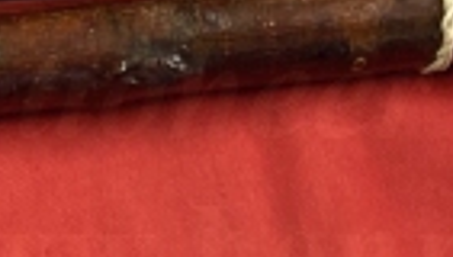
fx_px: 2094
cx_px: -398
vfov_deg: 7.0
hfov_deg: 11.4
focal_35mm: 174
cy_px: -11
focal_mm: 3.99
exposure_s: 1/50
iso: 200
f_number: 1.8
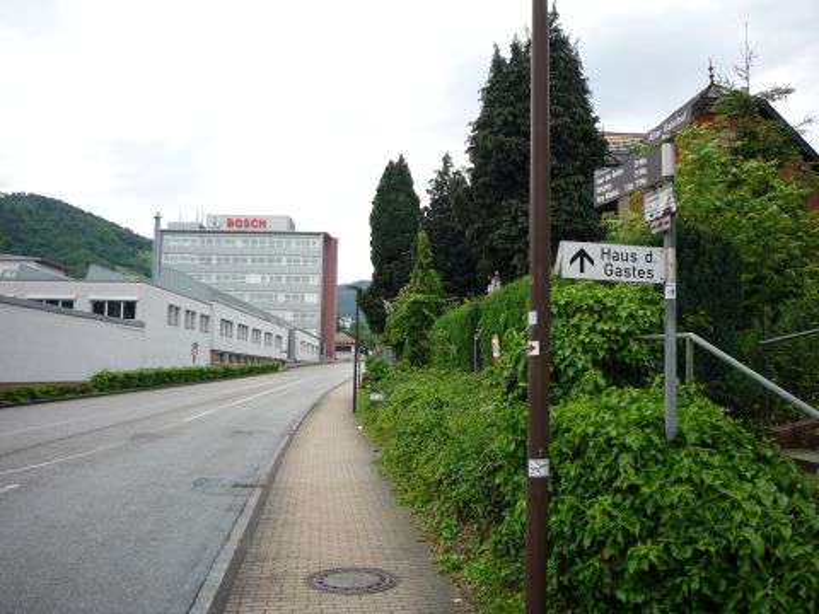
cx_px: 410
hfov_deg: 56.8
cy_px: 307
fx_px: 757
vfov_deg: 44.2
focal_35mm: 32
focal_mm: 5.2
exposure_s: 1/200
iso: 100
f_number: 4
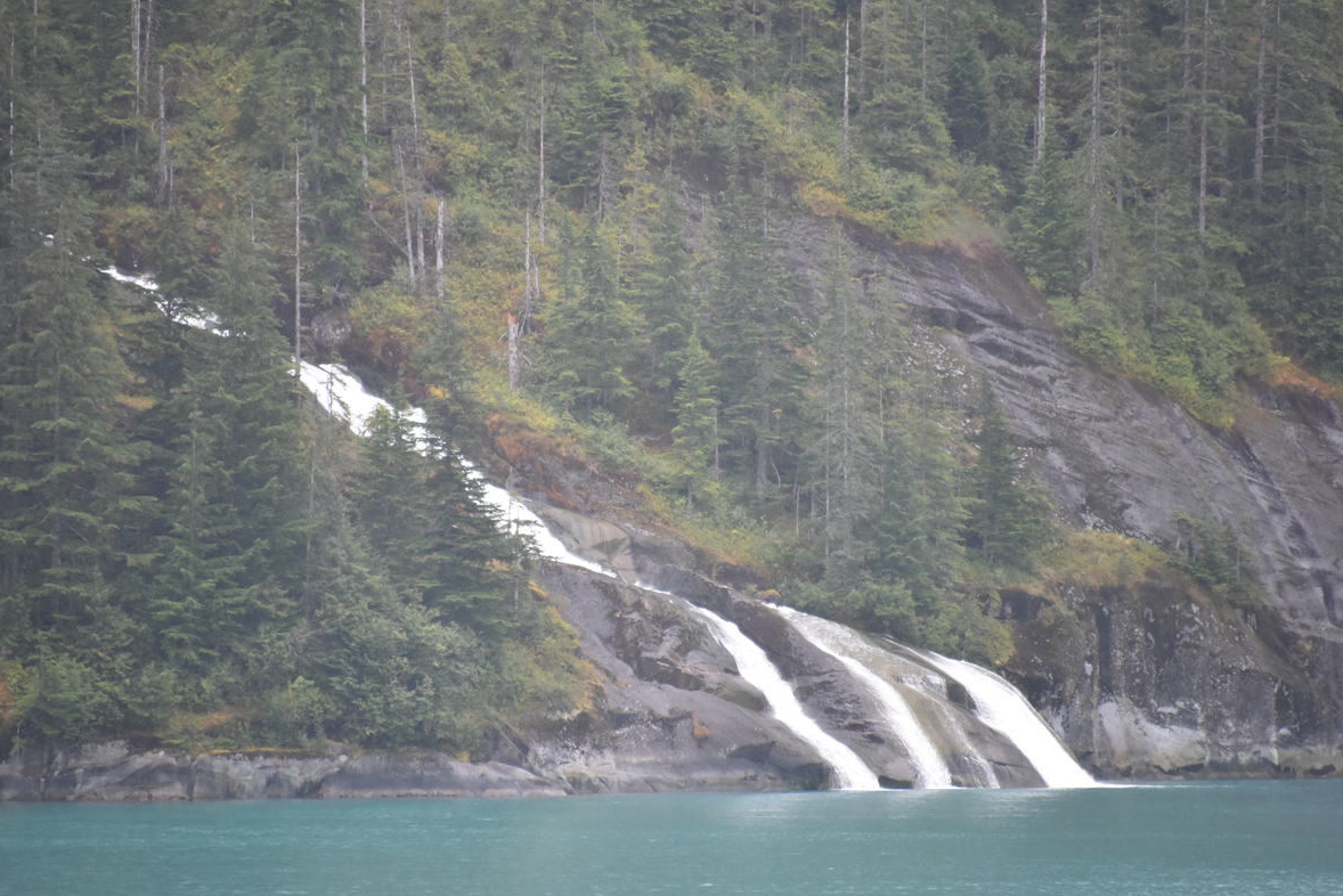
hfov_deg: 6.3
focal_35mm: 326
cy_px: 476
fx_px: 12164
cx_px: 635
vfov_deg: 4.2
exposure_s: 1/640
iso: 2800
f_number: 5.6
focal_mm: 300
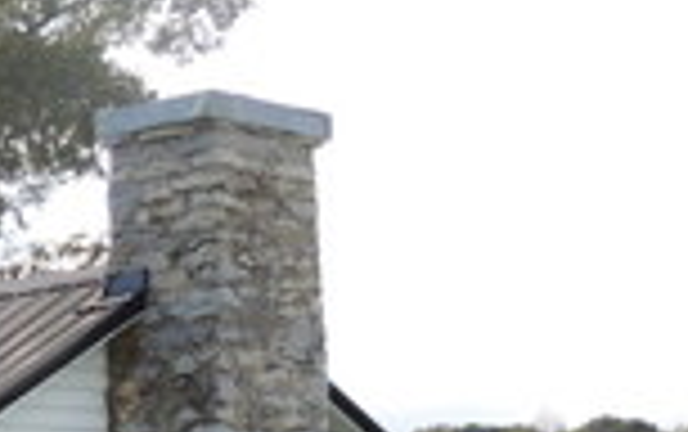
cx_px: -690
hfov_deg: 10.9
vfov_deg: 7.3
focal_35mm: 175
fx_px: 3285
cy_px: 803
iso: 100
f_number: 3.3
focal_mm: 7.1
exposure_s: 1/250
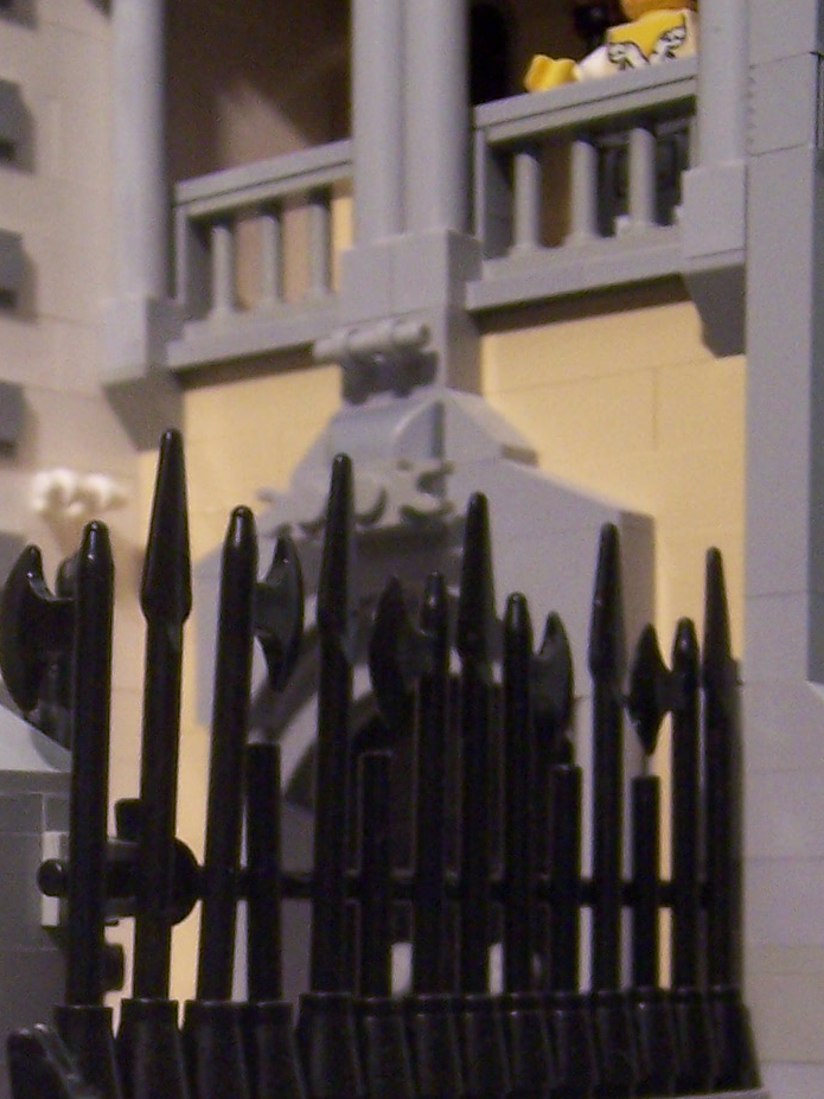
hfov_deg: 17.6
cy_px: 1154
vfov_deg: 22.7
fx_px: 2603
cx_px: 40
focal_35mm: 82
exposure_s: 1/15
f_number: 3.4
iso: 140
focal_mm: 5.5
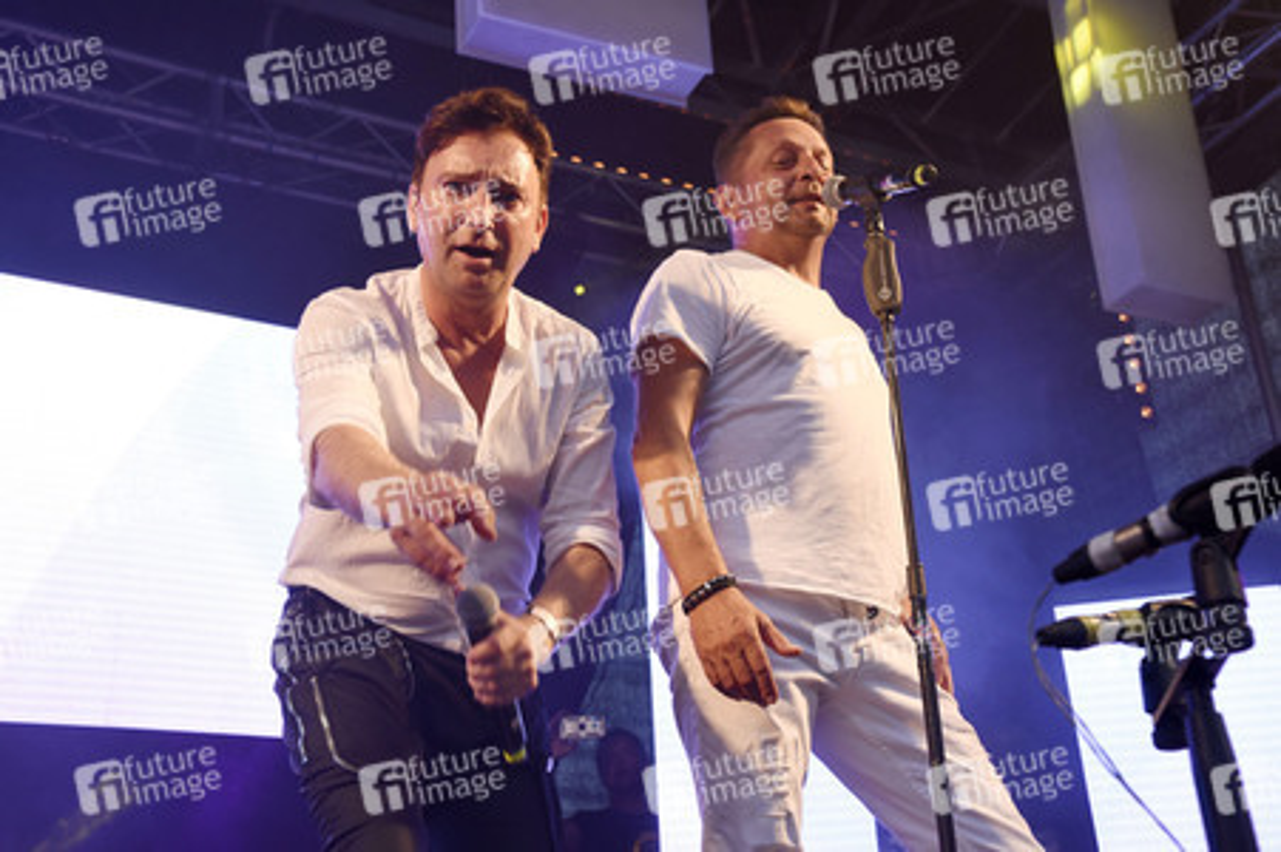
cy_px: 426
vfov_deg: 29.2
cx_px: 640
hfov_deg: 42.8
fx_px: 1636
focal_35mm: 46
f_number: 8
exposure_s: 1/160
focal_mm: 46
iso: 1250
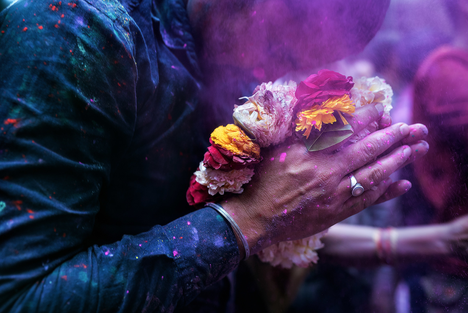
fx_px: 455
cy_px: 156
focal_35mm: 35
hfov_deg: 54.4
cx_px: 234
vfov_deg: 37.9
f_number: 2.8
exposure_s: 1/80
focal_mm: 35
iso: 560
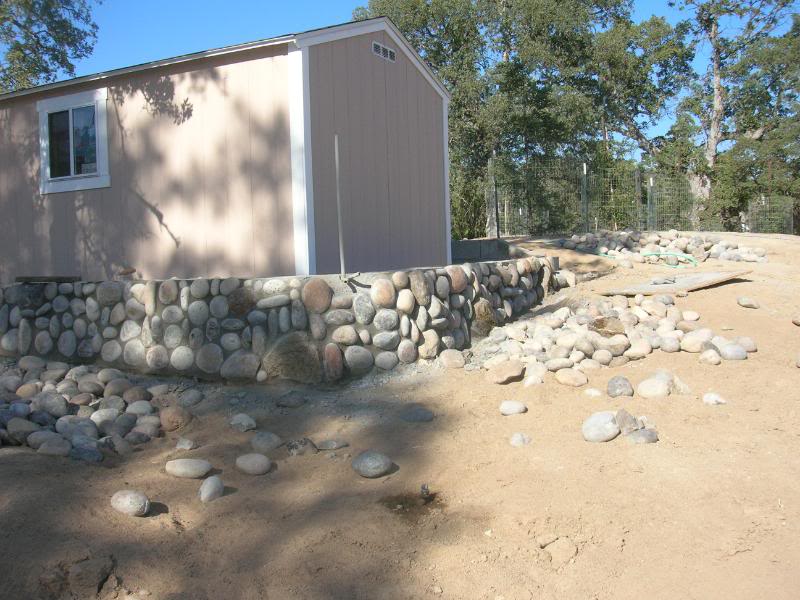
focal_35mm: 34
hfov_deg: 54.0
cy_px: 300
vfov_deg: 41.8
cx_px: 400
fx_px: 786
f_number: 4.9
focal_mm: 5.7
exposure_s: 1/368
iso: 71
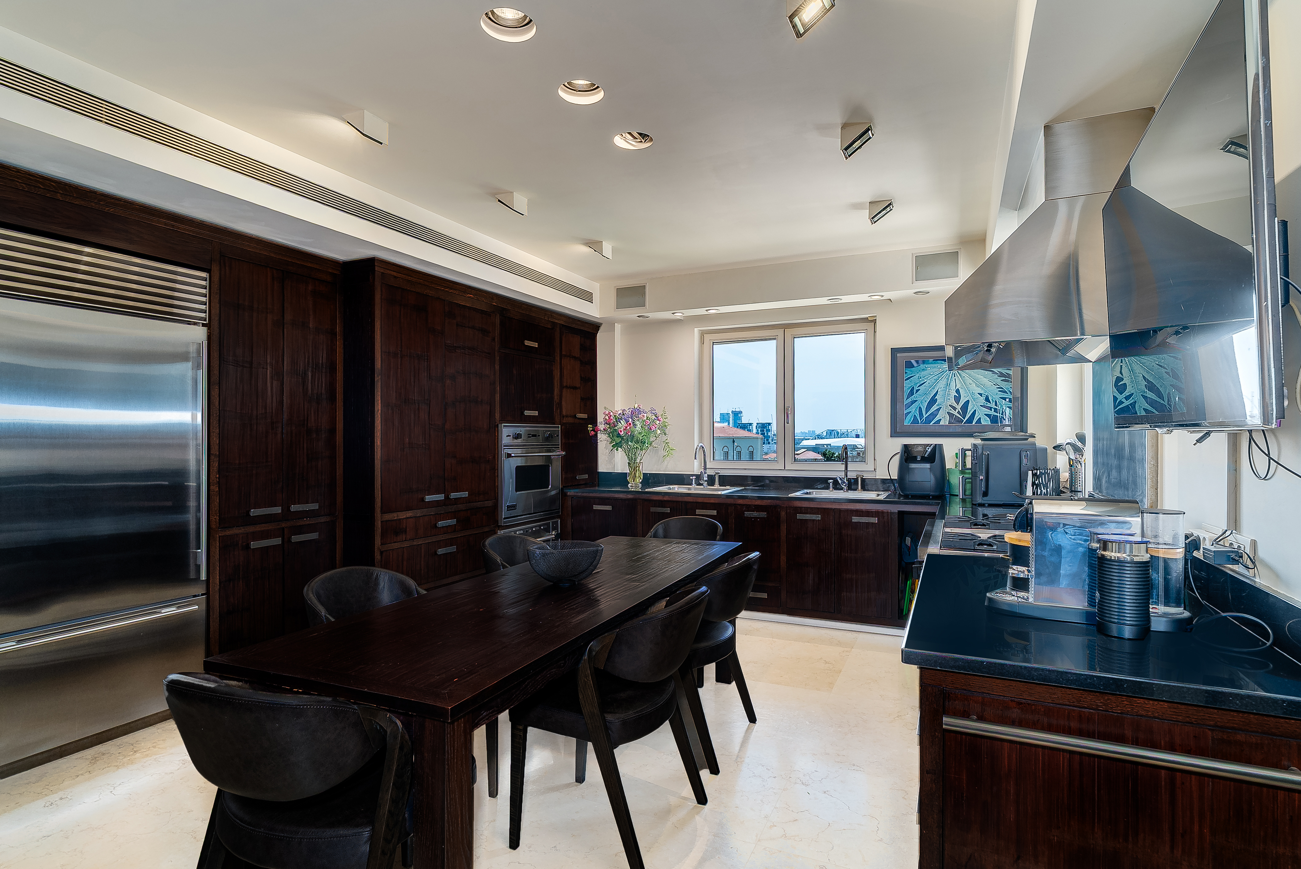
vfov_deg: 67.4
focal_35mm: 18
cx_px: 650
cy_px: 434
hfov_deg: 90.0
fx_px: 651
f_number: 8
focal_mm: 18
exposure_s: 1/250
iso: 400
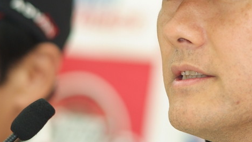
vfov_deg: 2.8
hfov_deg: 5.0
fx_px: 2887
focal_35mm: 432
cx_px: 185
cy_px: 25
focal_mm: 180
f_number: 2.8
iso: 800
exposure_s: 1/125
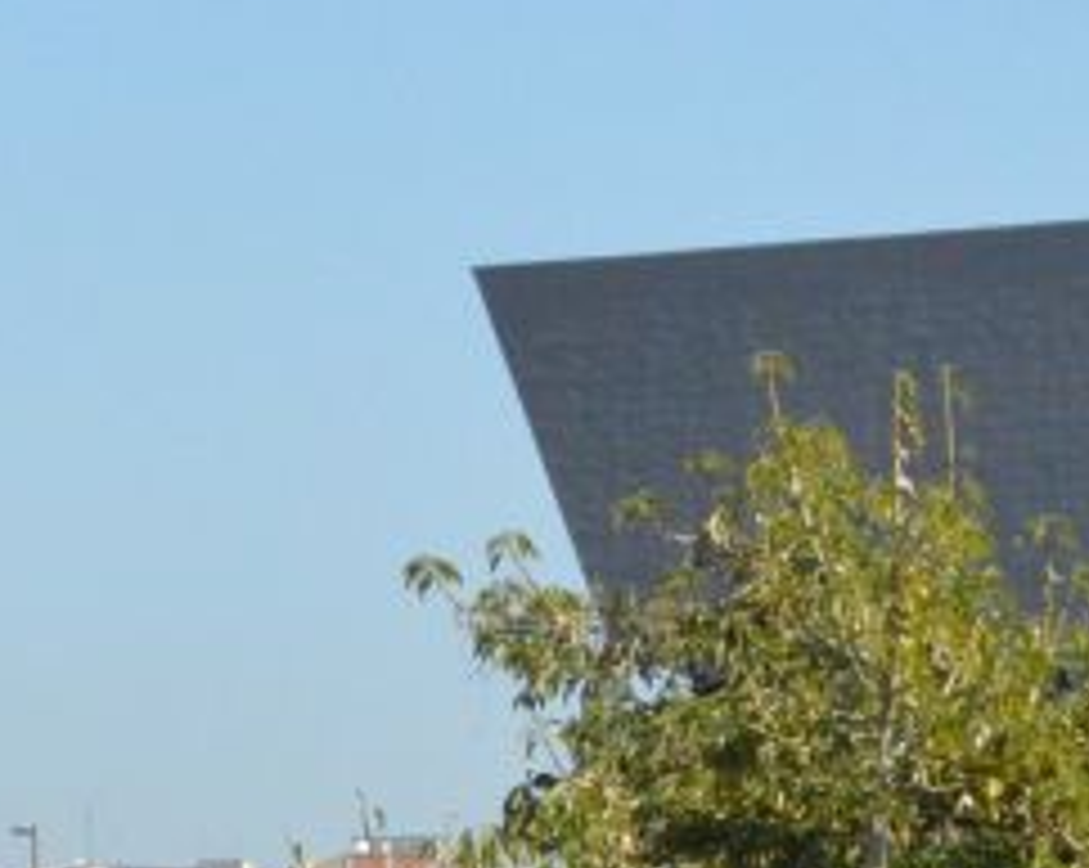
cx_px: 1467
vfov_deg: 5.0
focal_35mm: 310
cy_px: -56
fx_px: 9979
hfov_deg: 6.2
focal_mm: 52
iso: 3200
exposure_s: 1/1600
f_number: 16
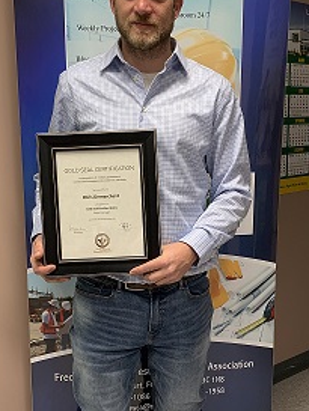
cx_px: 167
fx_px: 571
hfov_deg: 30.3
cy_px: 239
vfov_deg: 39.5
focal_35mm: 48
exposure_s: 1/60
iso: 125
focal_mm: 4.25
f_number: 1.8
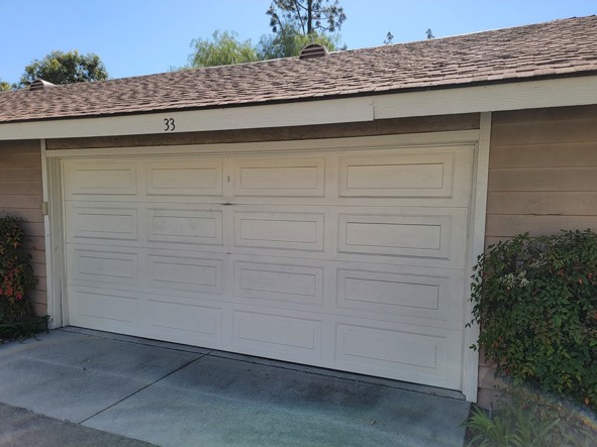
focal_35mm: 26
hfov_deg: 67.3
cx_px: 304
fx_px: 448
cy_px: 239
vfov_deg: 53.0
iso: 16
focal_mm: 6.7
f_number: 1.8
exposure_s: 1/563
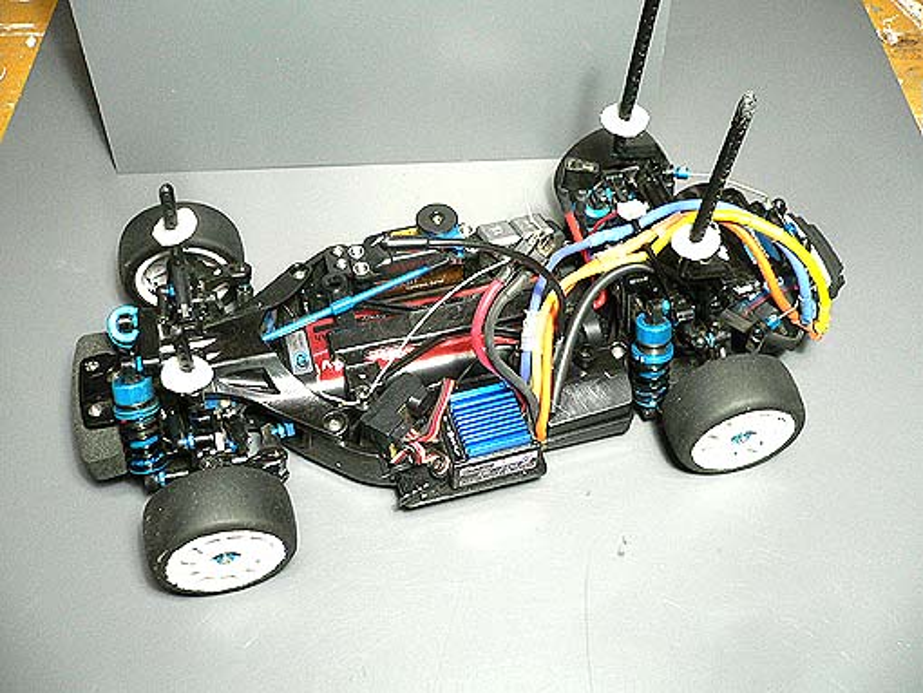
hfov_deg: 52.6
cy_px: 346
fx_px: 934
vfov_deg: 40.7
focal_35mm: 35
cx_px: 462
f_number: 2.8
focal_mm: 5.8
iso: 200
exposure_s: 1/10
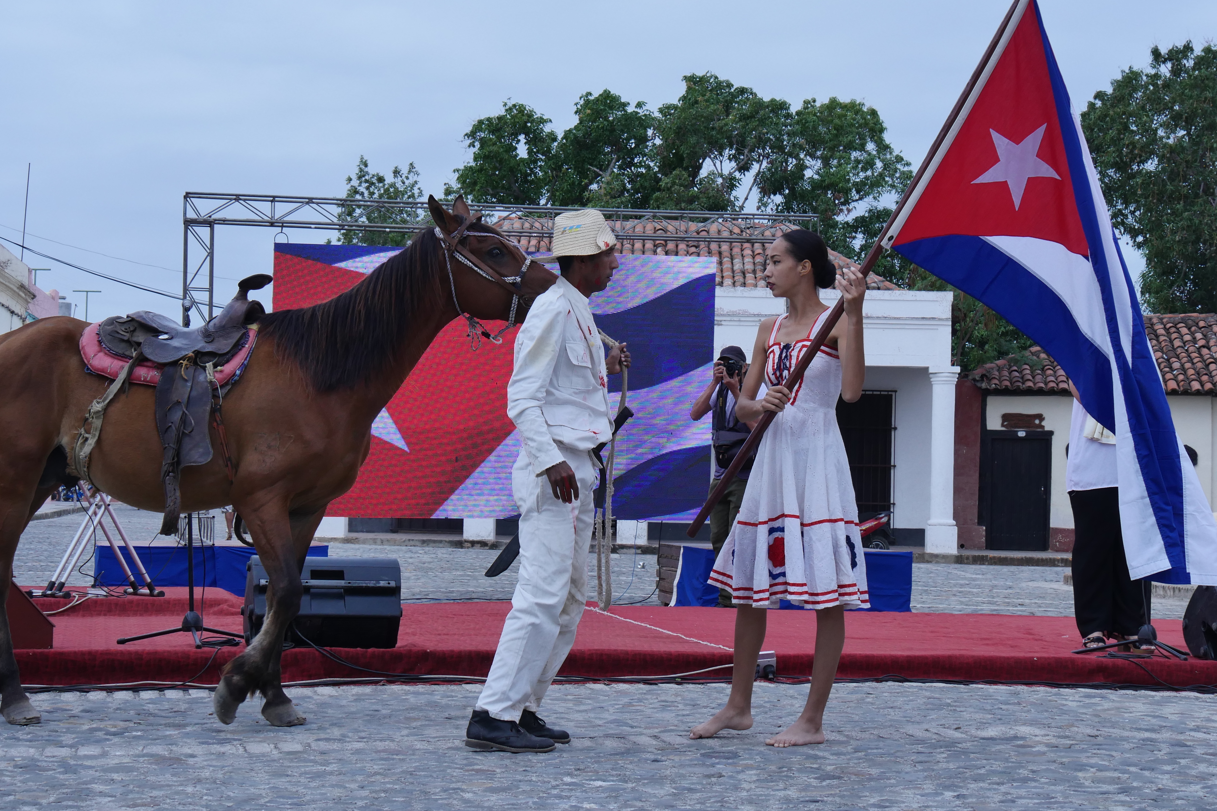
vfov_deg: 19.2
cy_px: 375
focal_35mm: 71
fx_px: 2400
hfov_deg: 28.5
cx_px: 607
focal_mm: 34
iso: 400
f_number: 8
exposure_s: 1/400
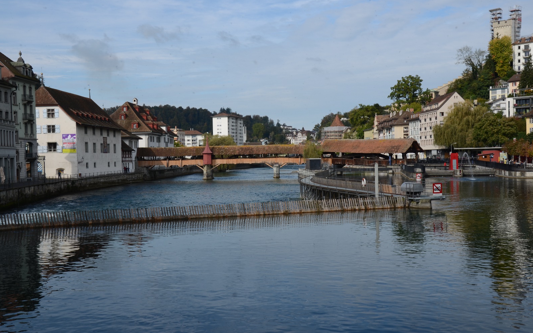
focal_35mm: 46
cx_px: 265
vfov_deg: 28.0
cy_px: 166
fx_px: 668
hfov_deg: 43.5
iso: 100
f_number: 8
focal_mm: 30
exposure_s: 1/250
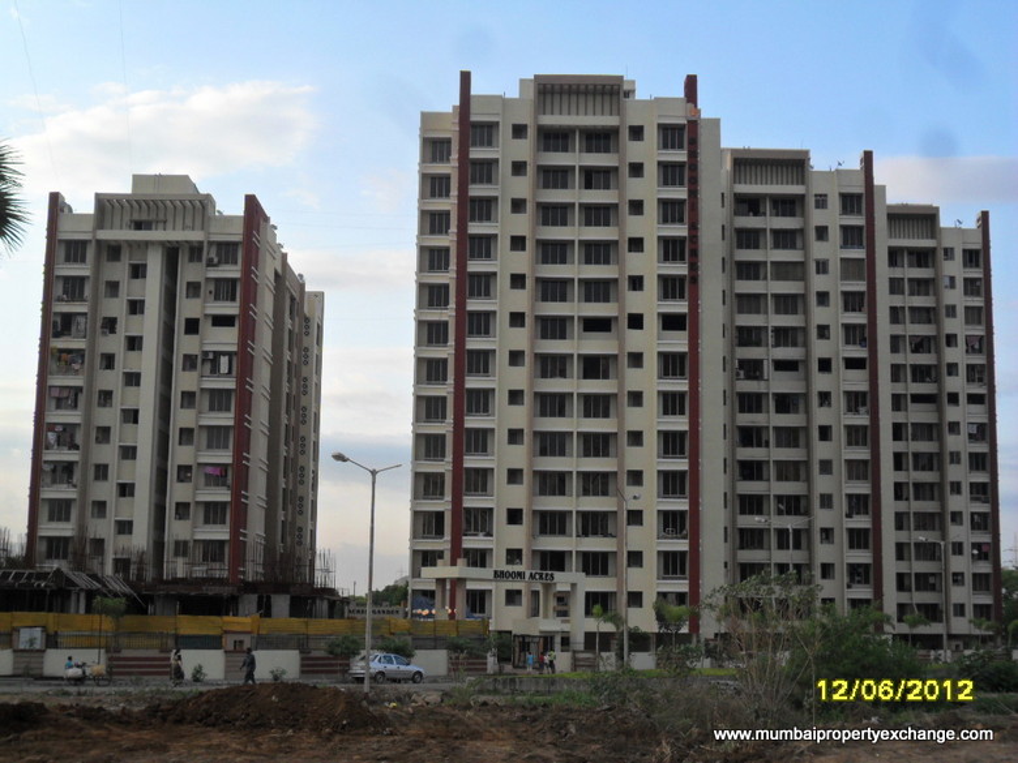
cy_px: 382
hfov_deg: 36.8
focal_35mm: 52
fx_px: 1529
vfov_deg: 28.0
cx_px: 509
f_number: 5
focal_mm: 9.3
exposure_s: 1/180
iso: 100
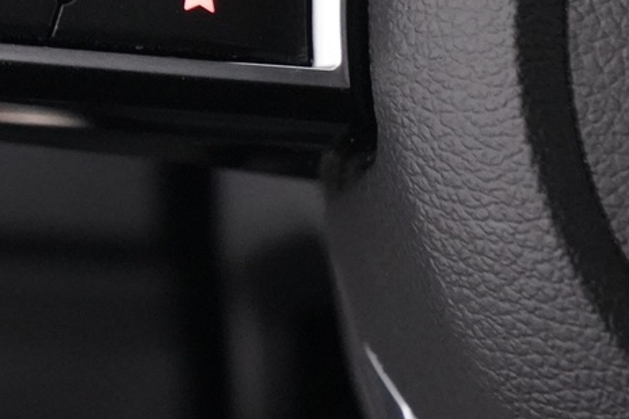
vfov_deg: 6.0
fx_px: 3965
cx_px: 26
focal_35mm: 227
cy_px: -62
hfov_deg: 9.0
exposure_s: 1/50
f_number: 5.6
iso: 10000
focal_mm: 65
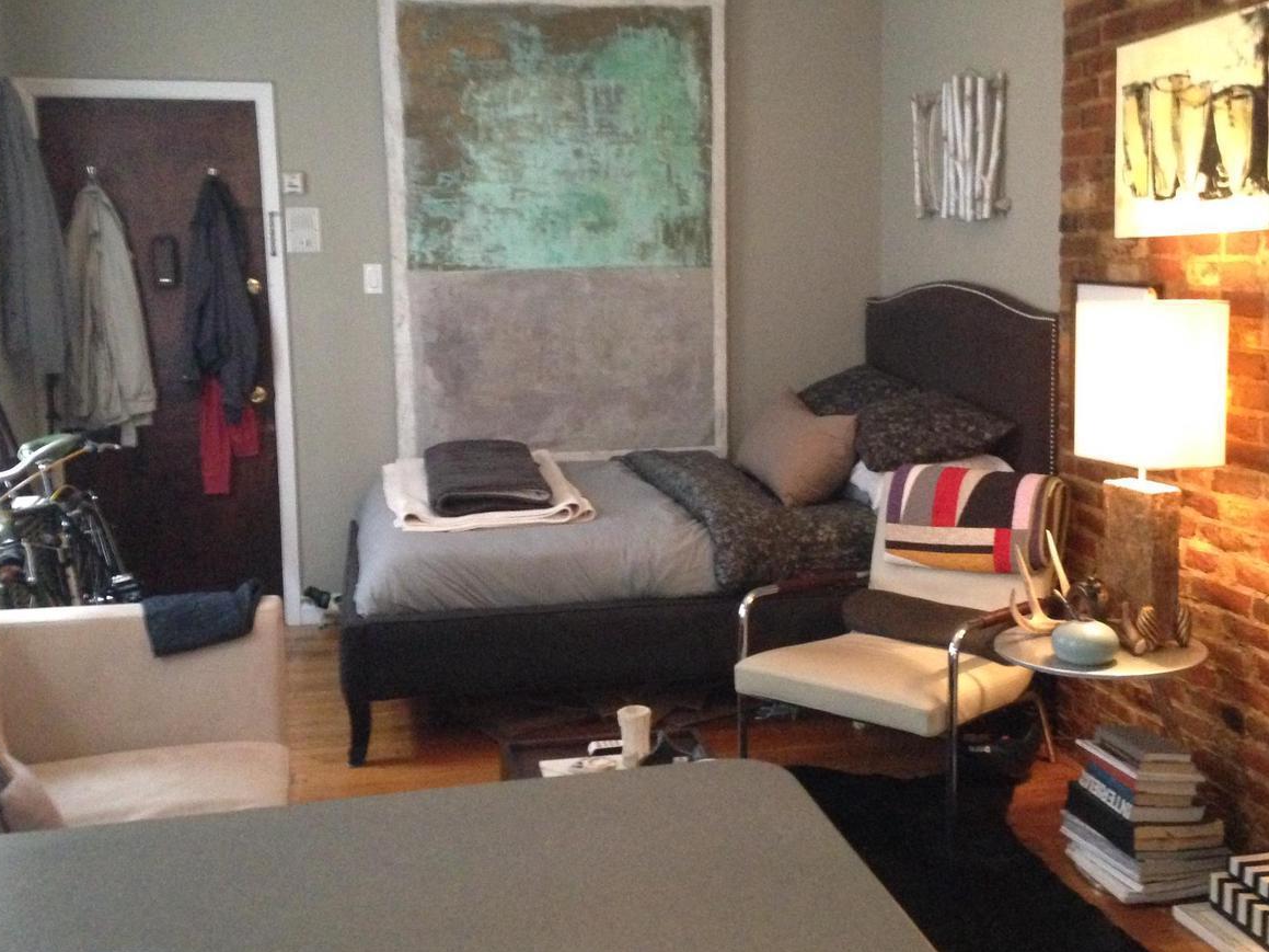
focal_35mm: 41
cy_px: 433
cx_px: 639
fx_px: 1503
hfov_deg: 45.8
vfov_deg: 35.1
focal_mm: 4.12
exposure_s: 1/15
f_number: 2.4
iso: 800
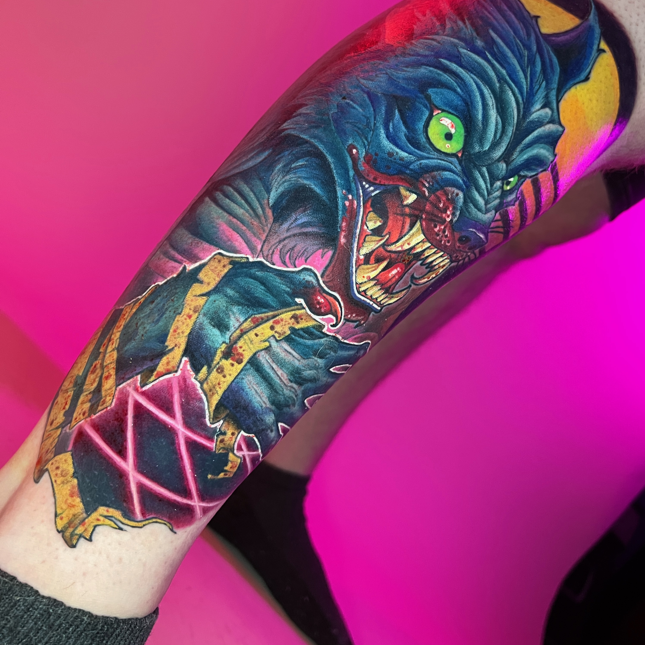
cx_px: 326
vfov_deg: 52.4
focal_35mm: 31
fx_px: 654
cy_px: 288
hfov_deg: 52.5
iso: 500
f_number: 1.5
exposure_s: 1/60
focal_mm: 5.7
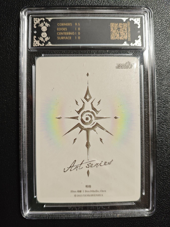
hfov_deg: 53.1
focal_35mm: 26
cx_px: 85
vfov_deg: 67.3
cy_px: 114
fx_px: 170
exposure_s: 1/100
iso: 400
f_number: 1.5
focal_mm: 4.94
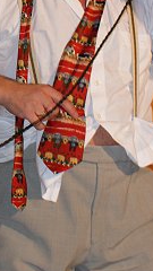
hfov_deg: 7.9
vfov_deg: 14.1
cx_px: -50
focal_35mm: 151
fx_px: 1089
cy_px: 12
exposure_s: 1/60
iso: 400
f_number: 5.6
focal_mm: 30
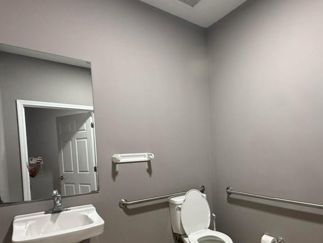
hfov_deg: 72.4
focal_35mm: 23
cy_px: 160
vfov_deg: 57.8
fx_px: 215
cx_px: 206
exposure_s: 1/60
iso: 500
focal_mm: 2.22
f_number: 2.2
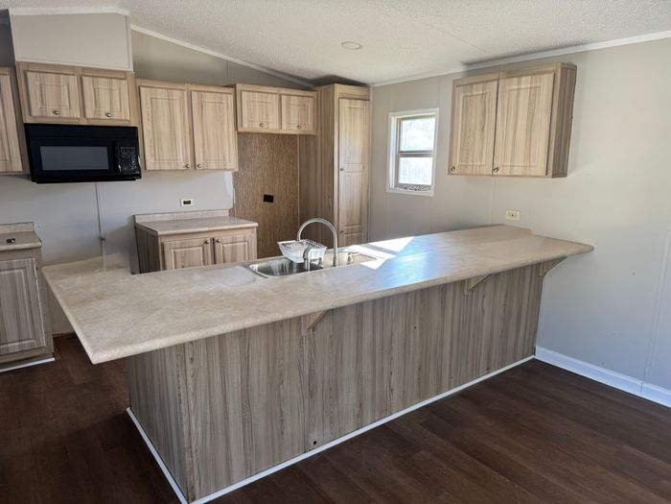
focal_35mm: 24
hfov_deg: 71.6
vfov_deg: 56.8
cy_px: 252
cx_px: 336
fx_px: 465
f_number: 1.78
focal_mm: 6.76
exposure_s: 1/121
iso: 125
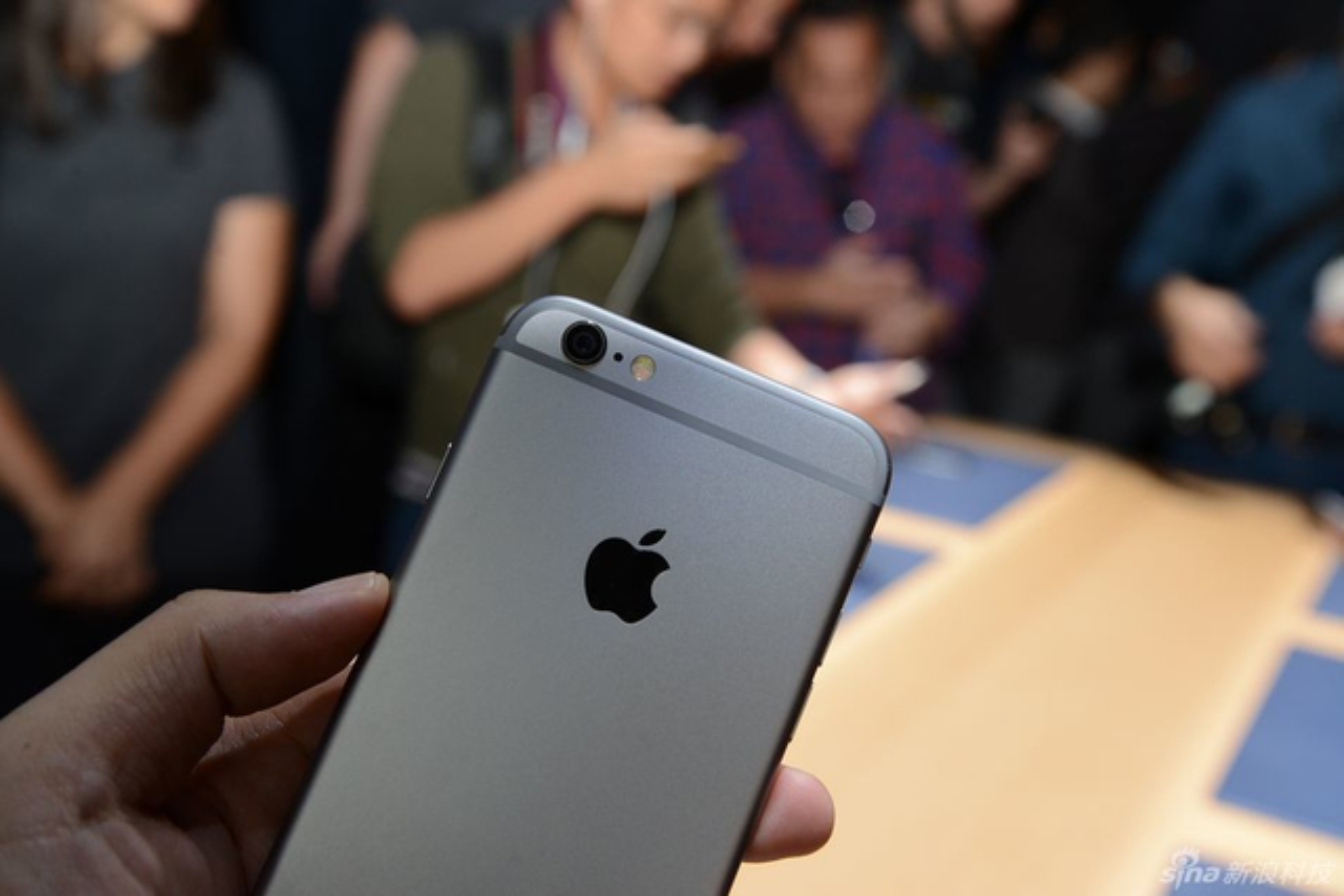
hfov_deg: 38.2
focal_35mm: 52
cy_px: 448
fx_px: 1942
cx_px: 672
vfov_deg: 26.0
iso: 1250
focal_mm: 52
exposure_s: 1/60
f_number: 8
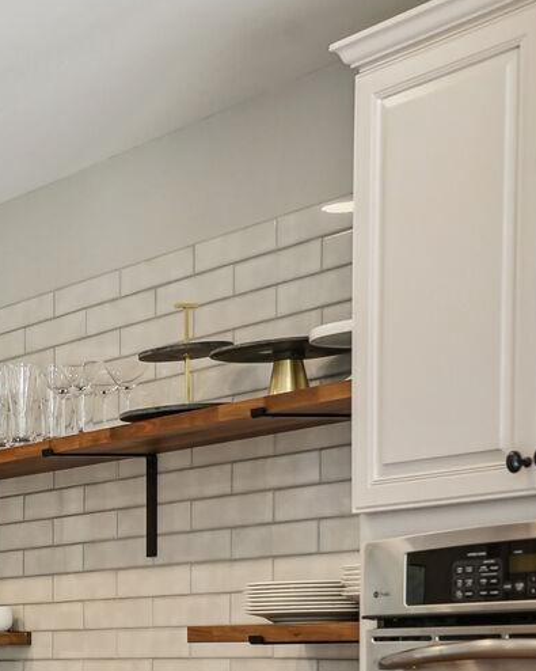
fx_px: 2083
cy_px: 659
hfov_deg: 12.6
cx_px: -594
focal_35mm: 105
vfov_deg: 17.9
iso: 400
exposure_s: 1/40
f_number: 8
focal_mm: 32
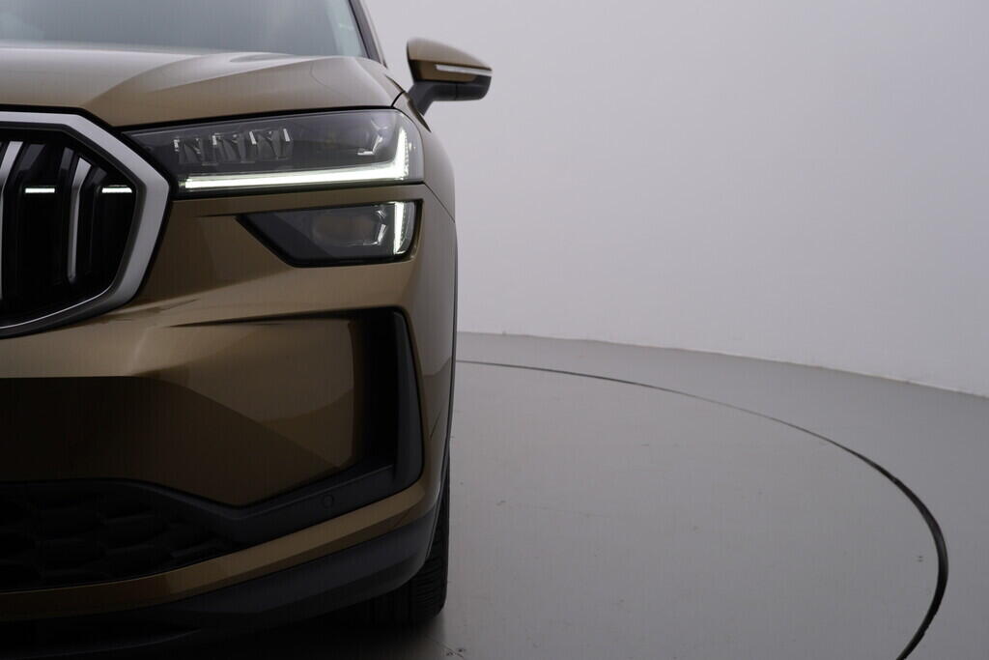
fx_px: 989
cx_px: 494
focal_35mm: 36
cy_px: 330
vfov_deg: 36.9
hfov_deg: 53.1
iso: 125
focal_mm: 24
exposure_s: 1/125
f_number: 5
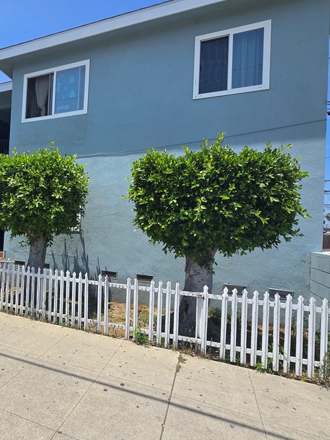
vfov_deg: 81.8
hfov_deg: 62.5
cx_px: 86
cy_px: 224
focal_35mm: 20
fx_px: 254
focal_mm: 2.2
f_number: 2.2
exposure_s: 1/2476
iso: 50
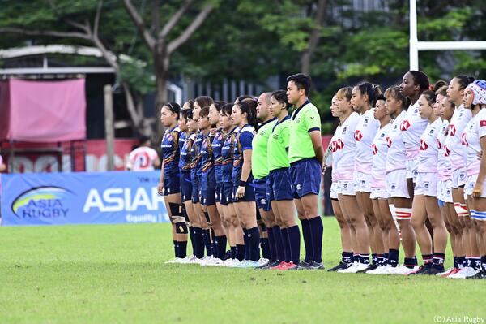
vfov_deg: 3.1
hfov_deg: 4.7
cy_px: 162
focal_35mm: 440
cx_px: 243
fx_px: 5935
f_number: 6.3
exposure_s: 1/320
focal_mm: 440
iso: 500
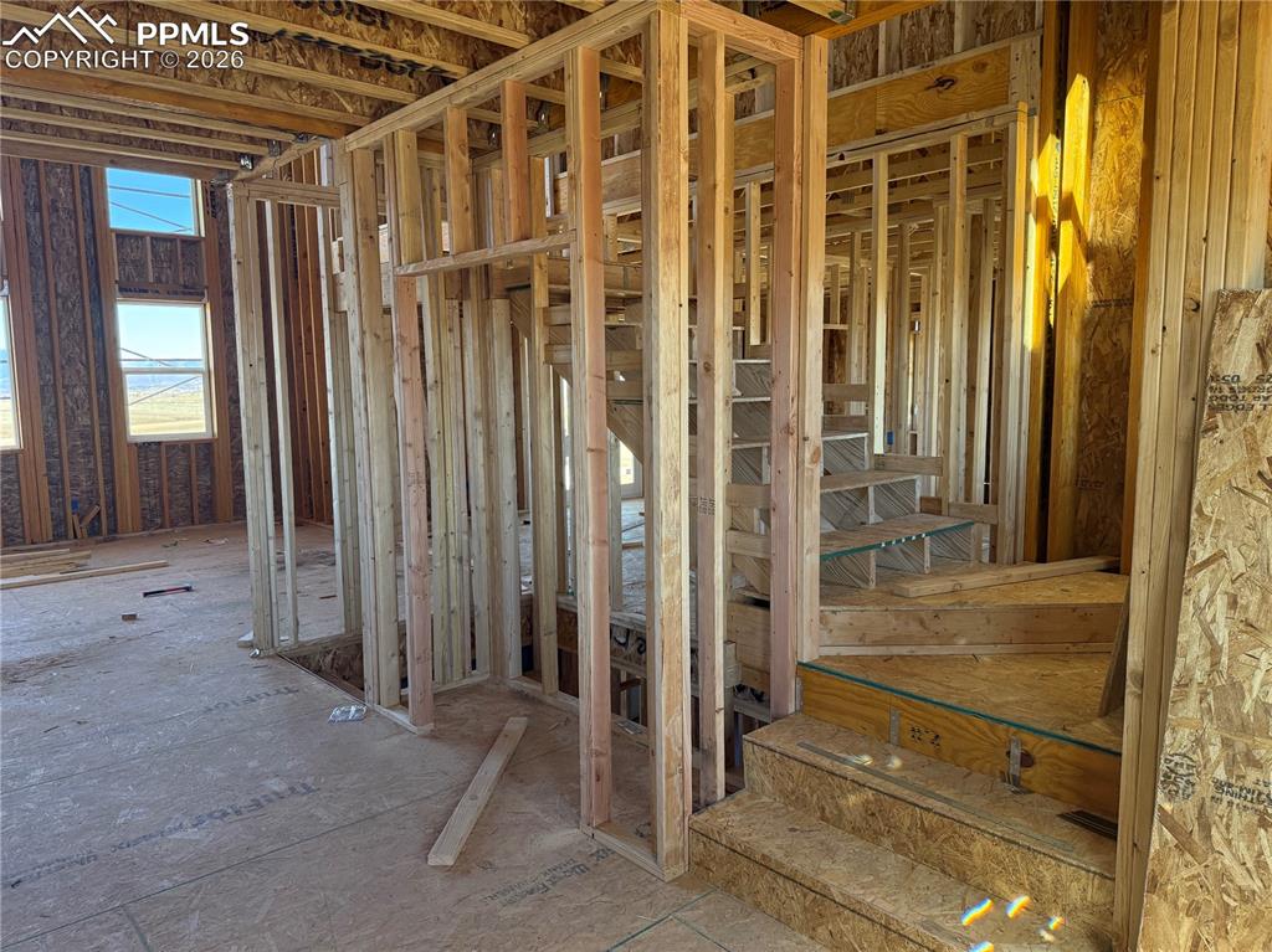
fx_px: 881
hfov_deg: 71.6
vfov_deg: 56.8
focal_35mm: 24
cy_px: 476
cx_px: 636
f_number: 1.78
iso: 200
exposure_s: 1/202
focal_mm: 6.76
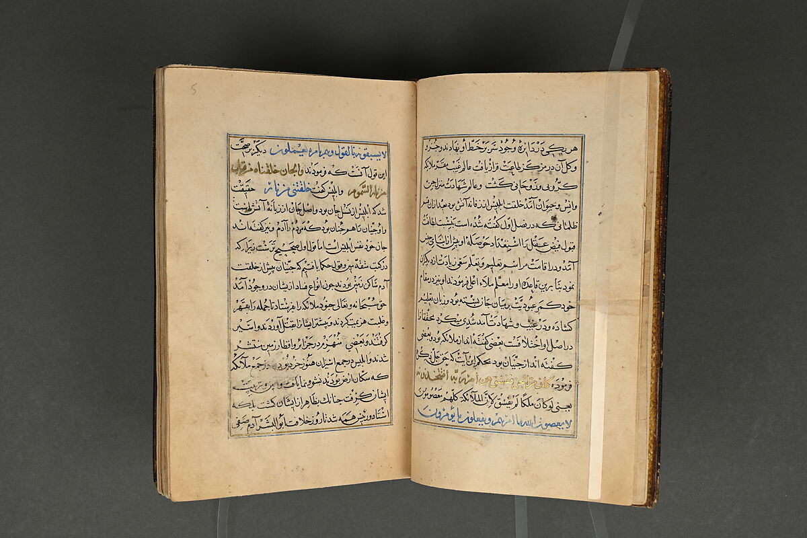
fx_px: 1278
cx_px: 404
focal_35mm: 57
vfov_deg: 23.8
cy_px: 269
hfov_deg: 35.1
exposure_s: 1/30
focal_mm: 57
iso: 250
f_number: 13
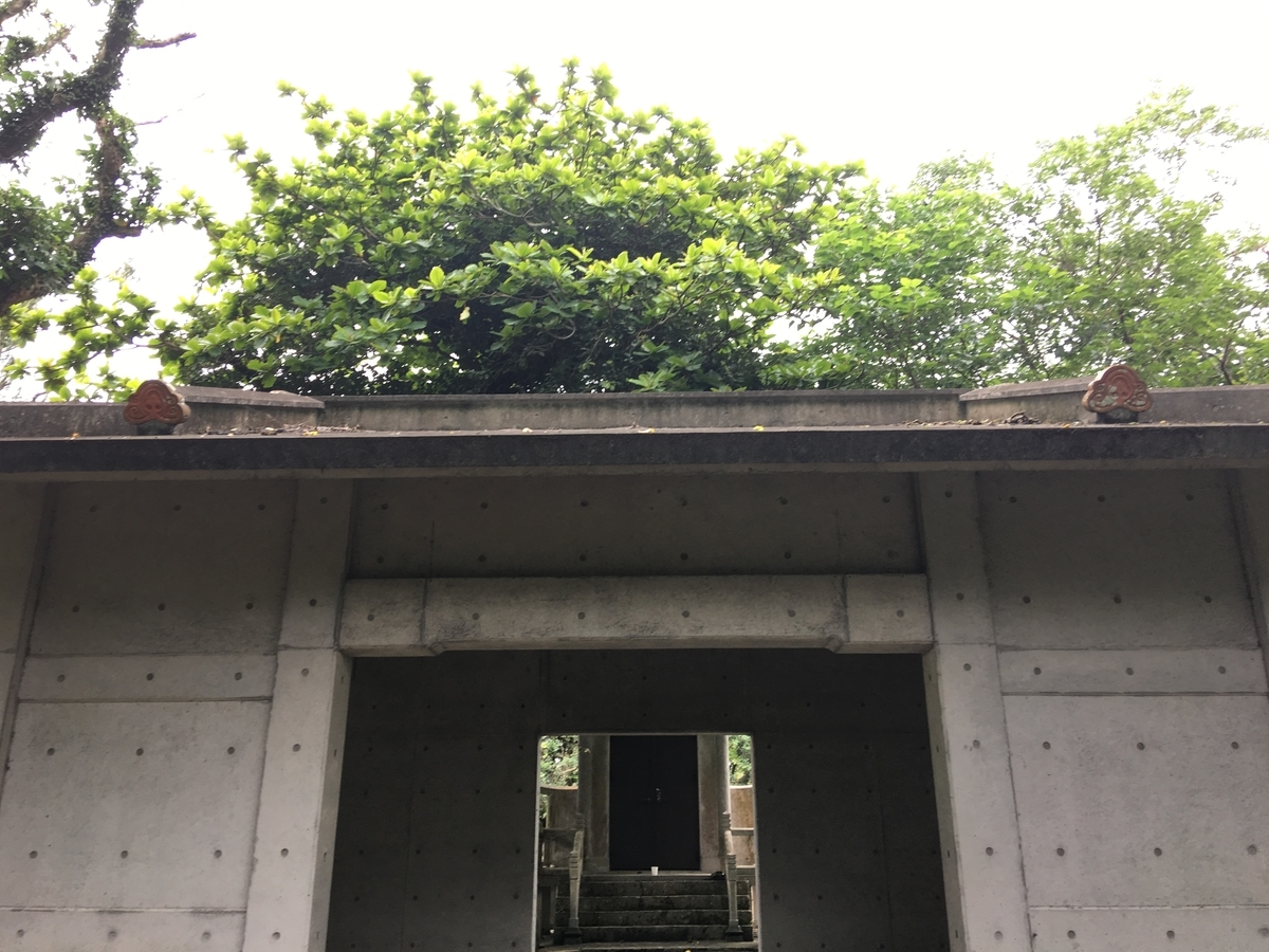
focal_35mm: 29
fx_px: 1063
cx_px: 634
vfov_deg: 48.2
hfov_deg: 61.7
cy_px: 476
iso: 25
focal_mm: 4.15
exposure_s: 1/60
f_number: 2.2
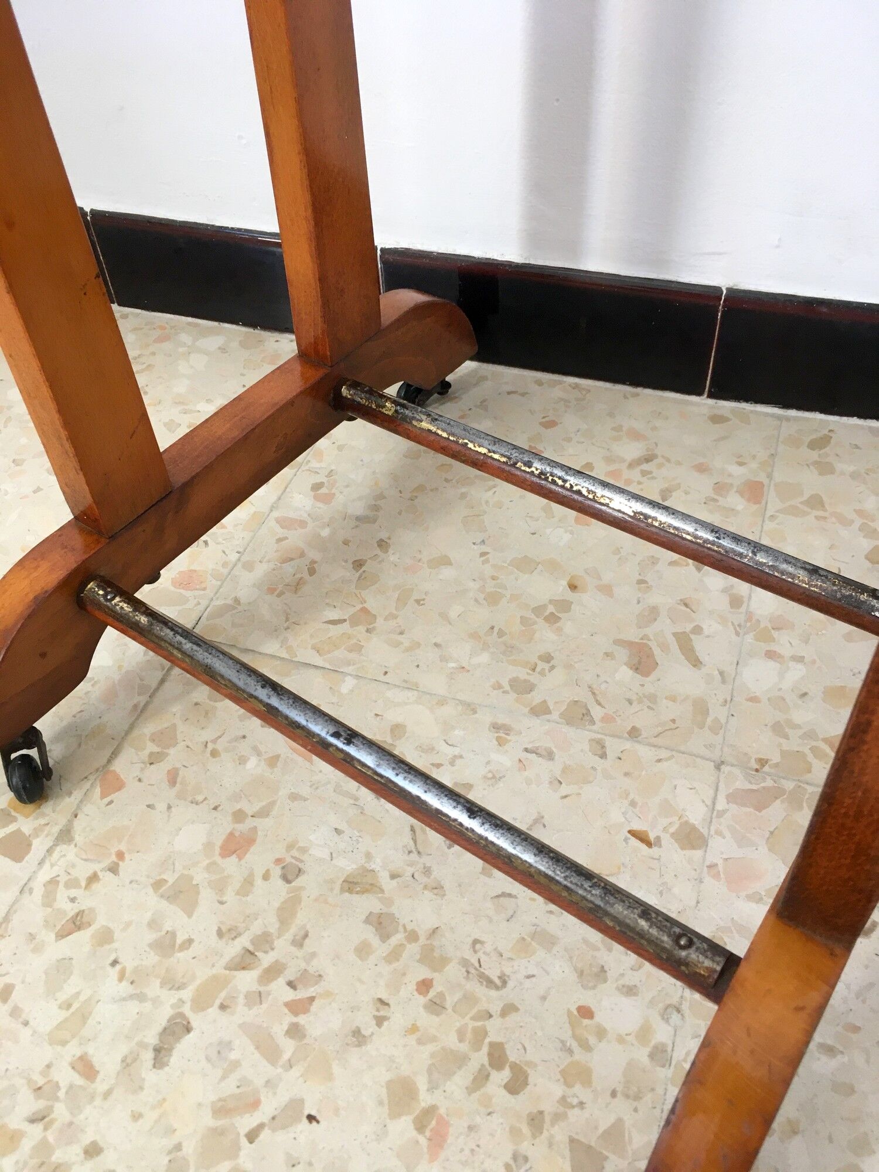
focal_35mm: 29
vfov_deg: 61.7
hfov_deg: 48.2
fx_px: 982
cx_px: 440
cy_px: 586
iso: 50
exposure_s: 1/33
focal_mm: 4.15
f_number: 2.2
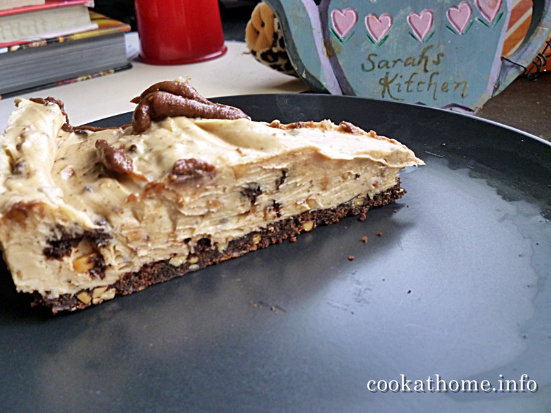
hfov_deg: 61.7
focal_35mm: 29
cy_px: 206
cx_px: 276
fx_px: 462
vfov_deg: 48.2
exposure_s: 1/30
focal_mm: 5.2
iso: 200
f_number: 3.3
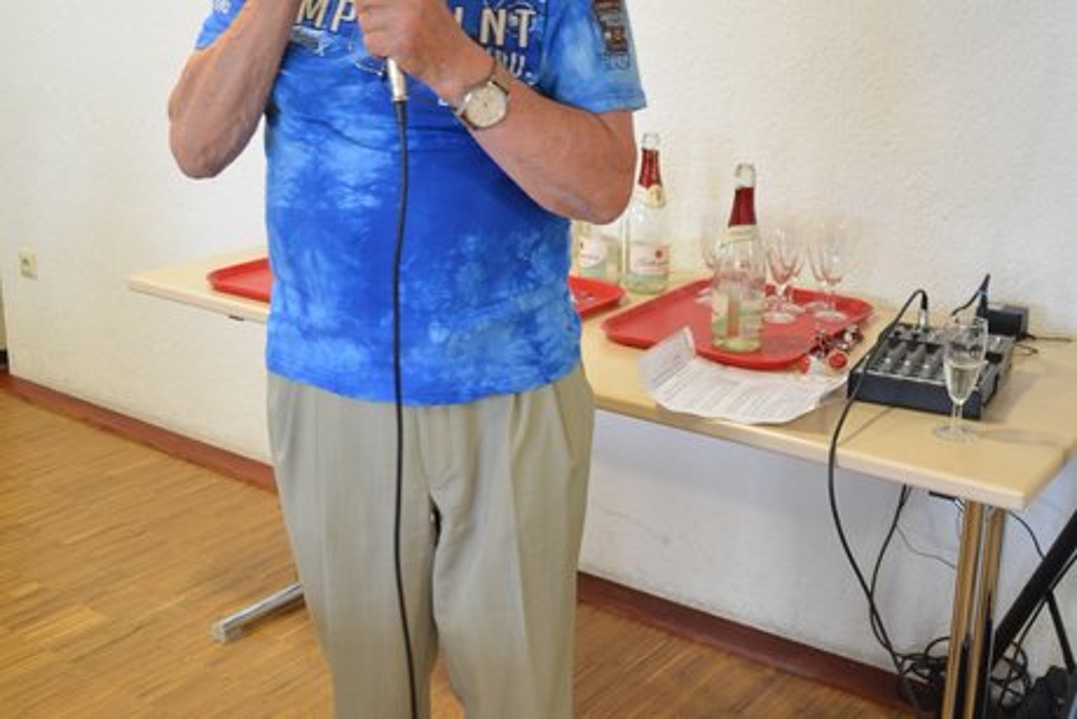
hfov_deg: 61.9
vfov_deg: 43.6
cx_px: 538
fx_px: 898
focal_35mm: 30
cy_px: 360
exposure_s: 1/30
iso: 800
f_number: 3.8
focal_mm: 20
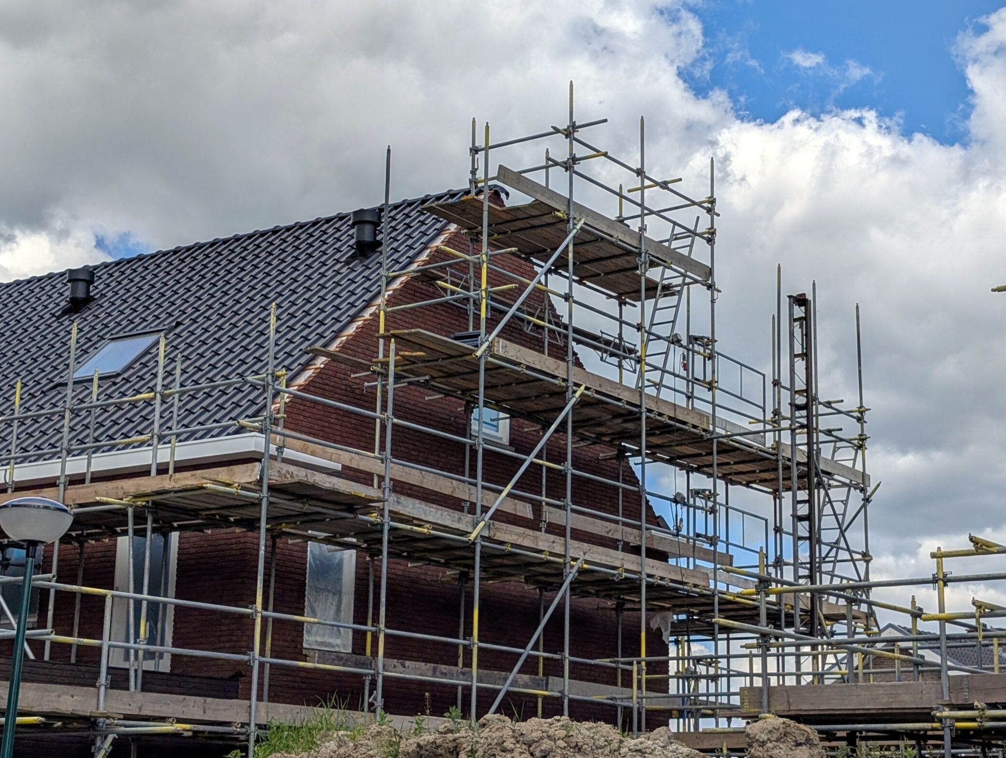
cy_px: 331
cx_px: 560
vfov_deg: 24.5
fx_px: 1746
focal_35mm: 60
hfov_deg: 32.1
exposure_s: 1/1859
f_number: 1.68
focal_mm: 6.9
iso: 22
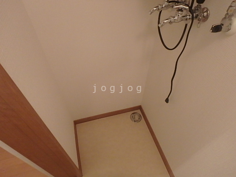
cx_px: 118
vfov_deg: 63.4
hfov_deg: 79.0
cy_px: 88
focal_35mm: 21
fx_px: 143
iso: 800
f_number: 3.5
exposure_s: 1/30
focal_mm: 3.7
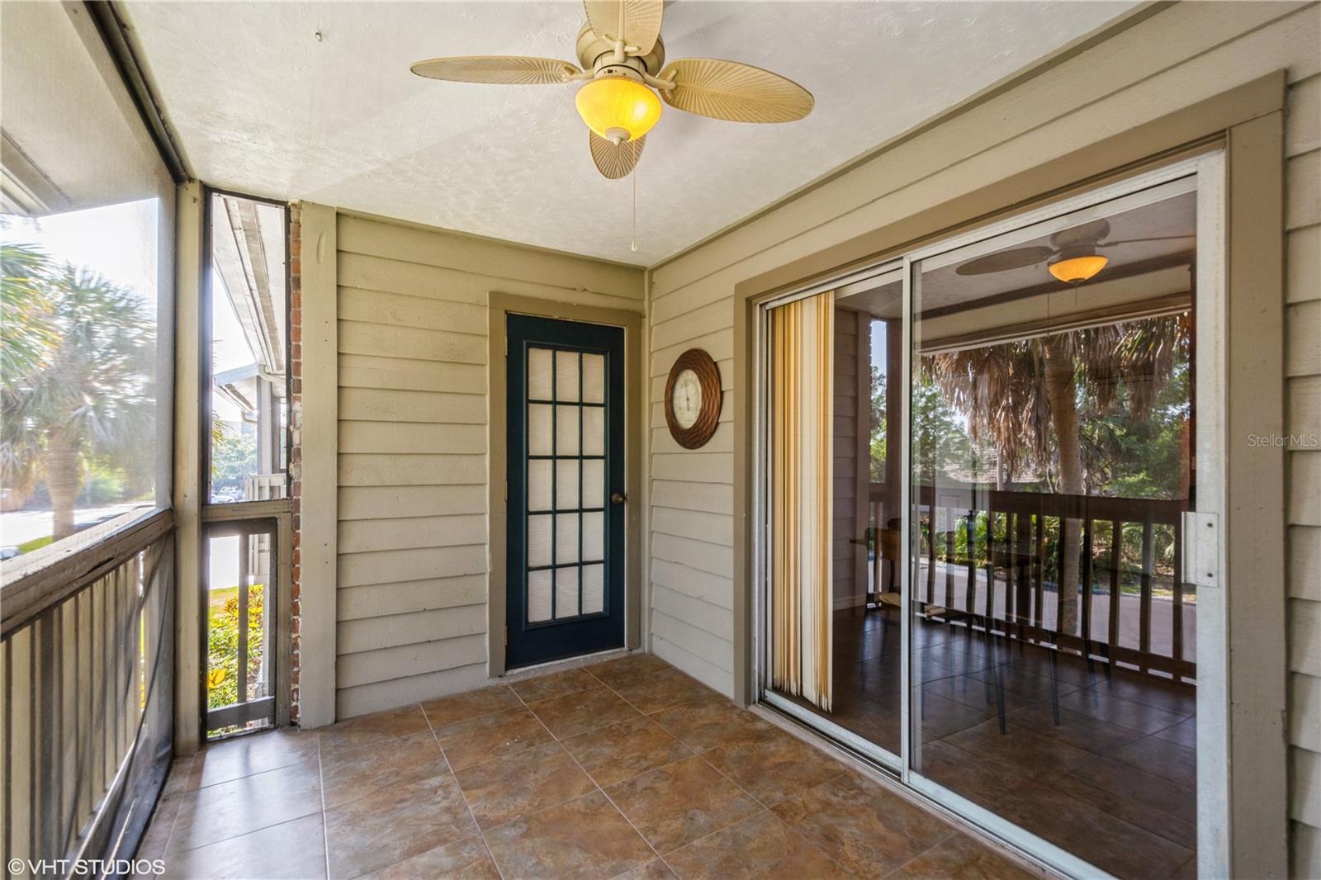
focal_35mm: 15
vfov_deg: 77.3
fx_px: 550
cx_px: 660
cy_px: 440
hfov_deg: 100.4
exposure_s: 1/25
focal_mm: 10
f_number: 8
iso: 200
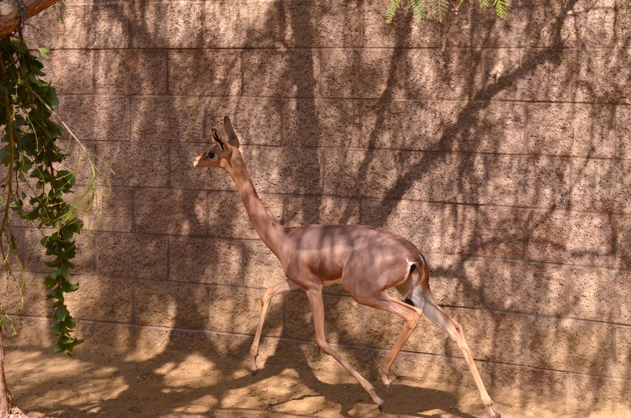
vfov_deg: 13.0
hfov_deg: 19.5
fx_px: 1837
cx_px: 316
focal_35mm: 105
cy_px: 209
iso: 400
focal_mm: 70
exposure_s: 1/1600
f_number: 5.6
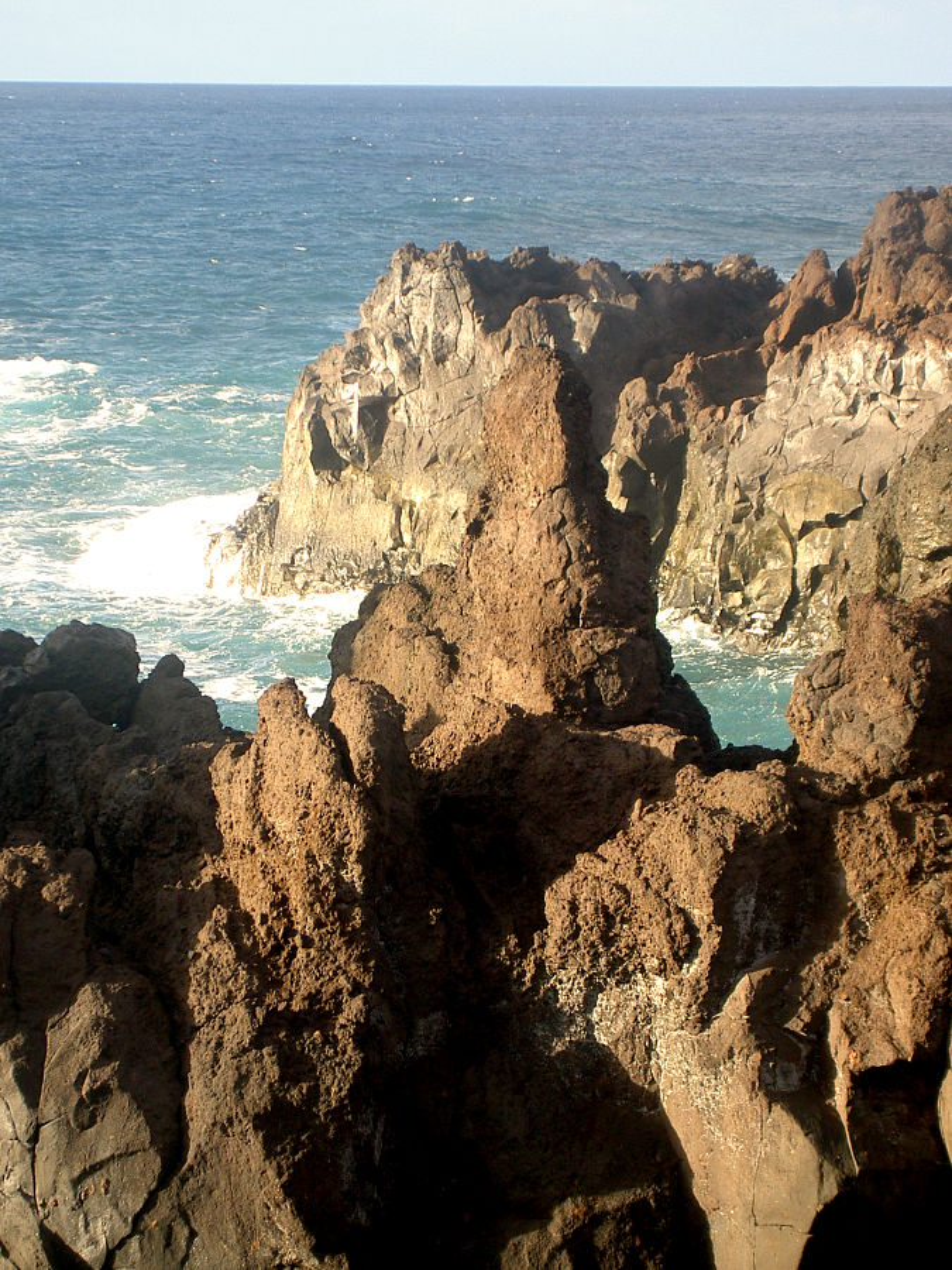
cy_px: 635
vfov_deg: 19.3
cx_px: 476
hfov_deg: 14.5
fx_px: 3740
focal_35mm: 102
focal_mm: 16.8
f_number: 4.9
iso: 50
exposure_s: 1/80
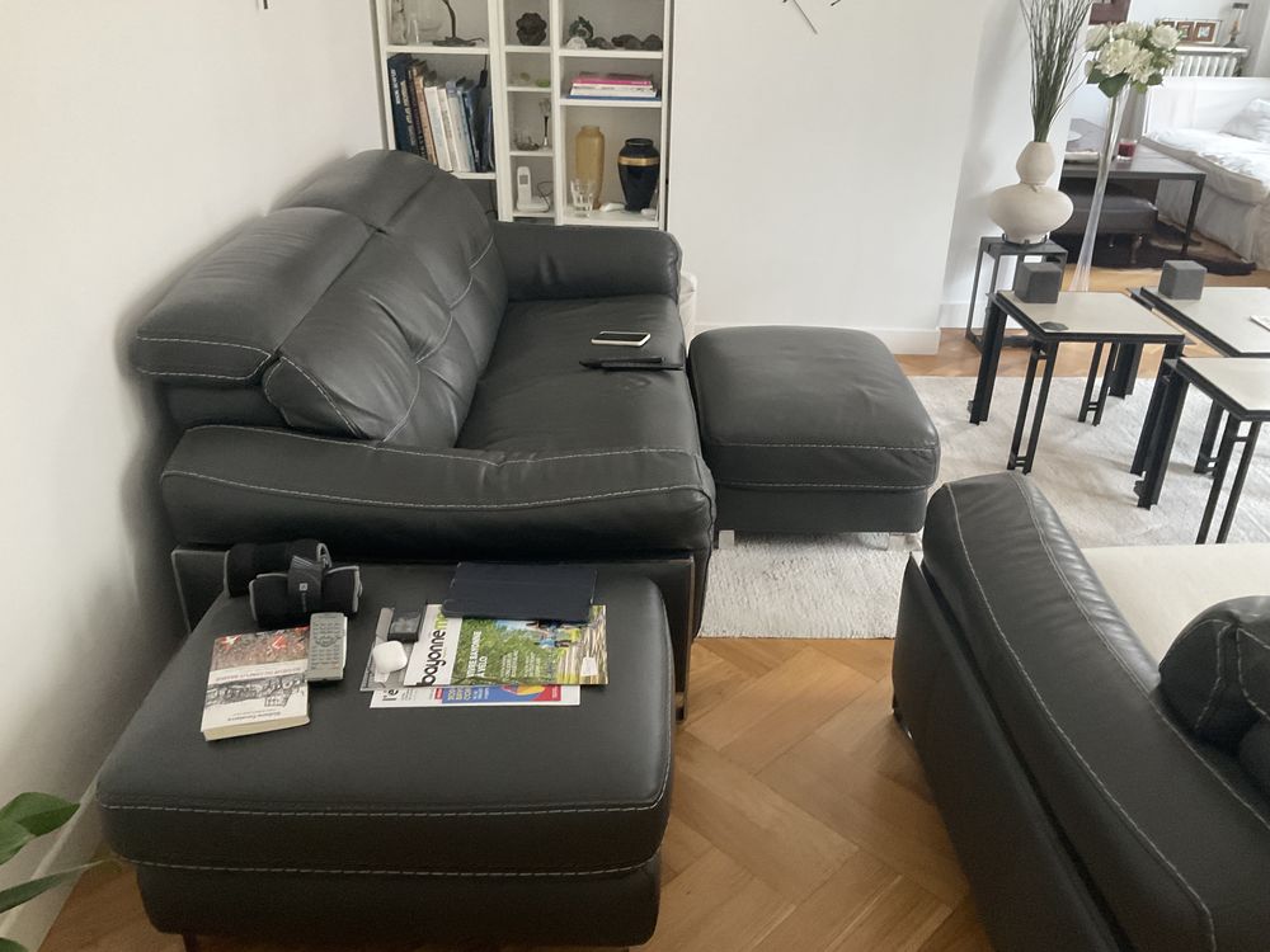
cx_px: 635
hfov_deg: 61.7
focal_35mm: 29
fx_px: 1064
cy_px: 476
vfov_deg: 48.2
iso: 320
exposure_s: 1/40
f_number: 1.8
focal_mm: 3
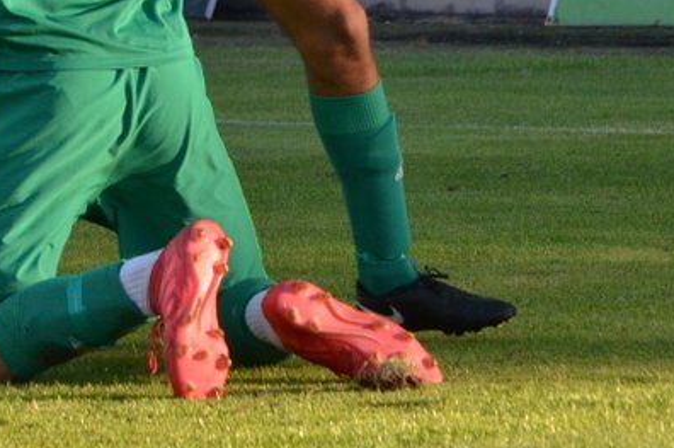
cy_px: -197
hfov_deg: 4.5
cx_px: 24
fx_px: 8489
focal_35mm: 454
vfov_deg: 3.0
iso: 1000
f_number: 8
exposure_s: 1/1000
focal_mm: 100
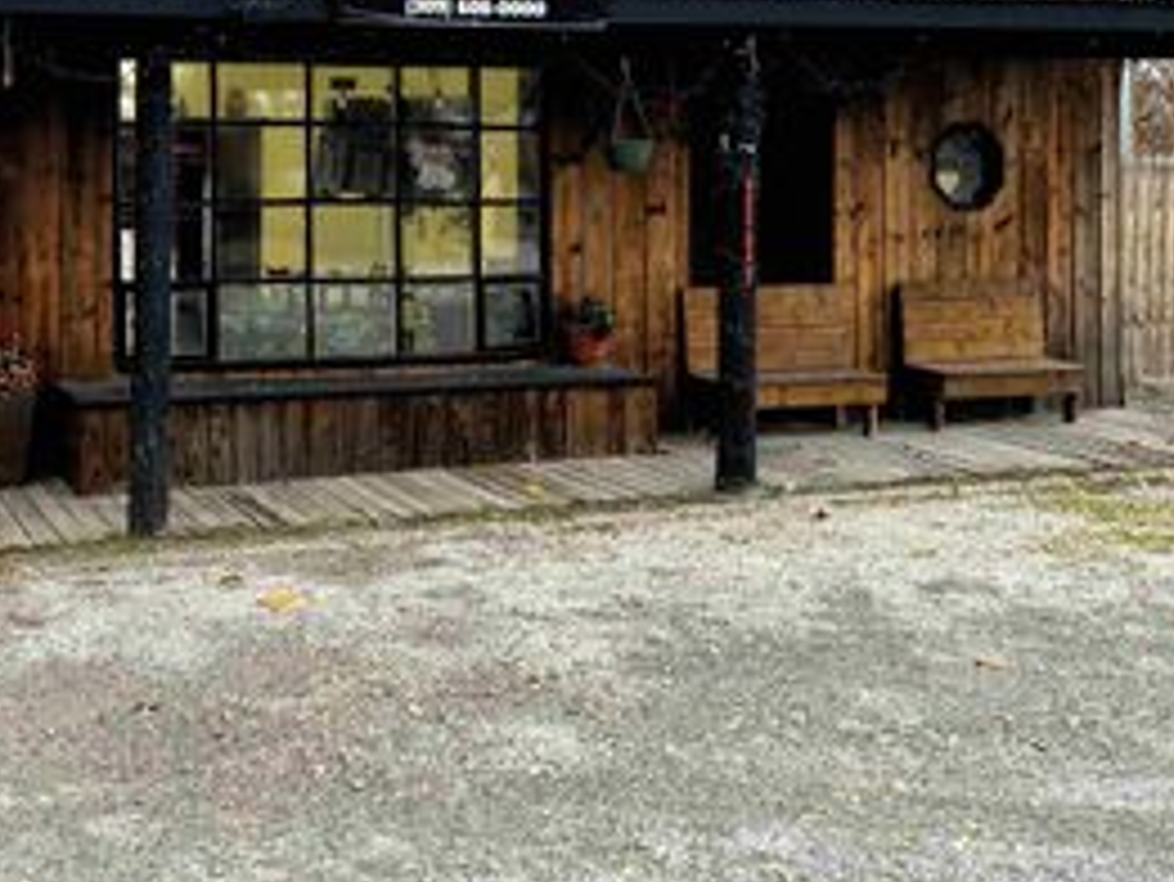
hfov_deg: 39.5
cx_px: 229
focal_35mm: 46
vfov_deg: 30.9
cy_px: 205
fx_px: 1561
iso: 200
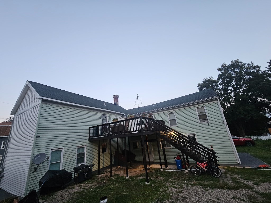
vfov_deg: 89.9
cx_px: 136
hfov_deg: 106.2
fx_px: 102
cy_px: 102
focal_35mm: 13
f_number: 2.2
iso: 125
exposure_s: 1/60
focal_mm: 2.2
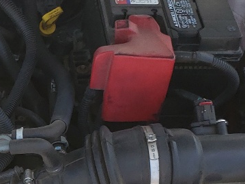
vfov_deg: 12.5
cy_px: 213
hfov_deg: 16.0
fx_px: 821
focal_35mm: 116
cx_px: -86
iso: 50
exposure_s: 1/625
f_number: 1.5
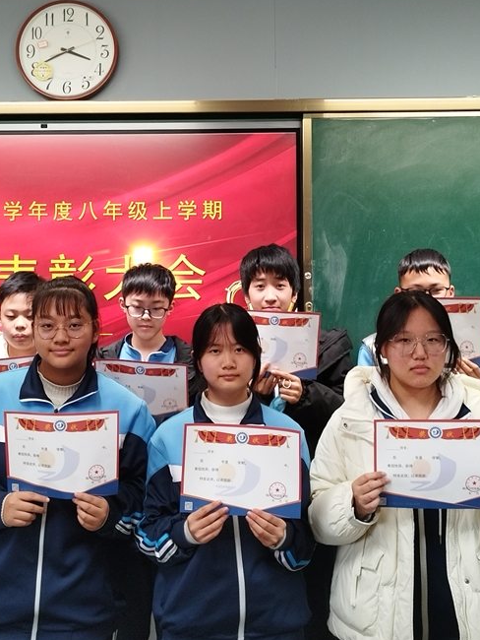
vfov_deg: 39.6
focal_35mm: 48
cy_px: 277
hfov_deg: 30.2
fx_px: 887
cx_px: 182
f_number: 1.8
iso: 719
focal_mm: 6.24
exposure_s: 1/50
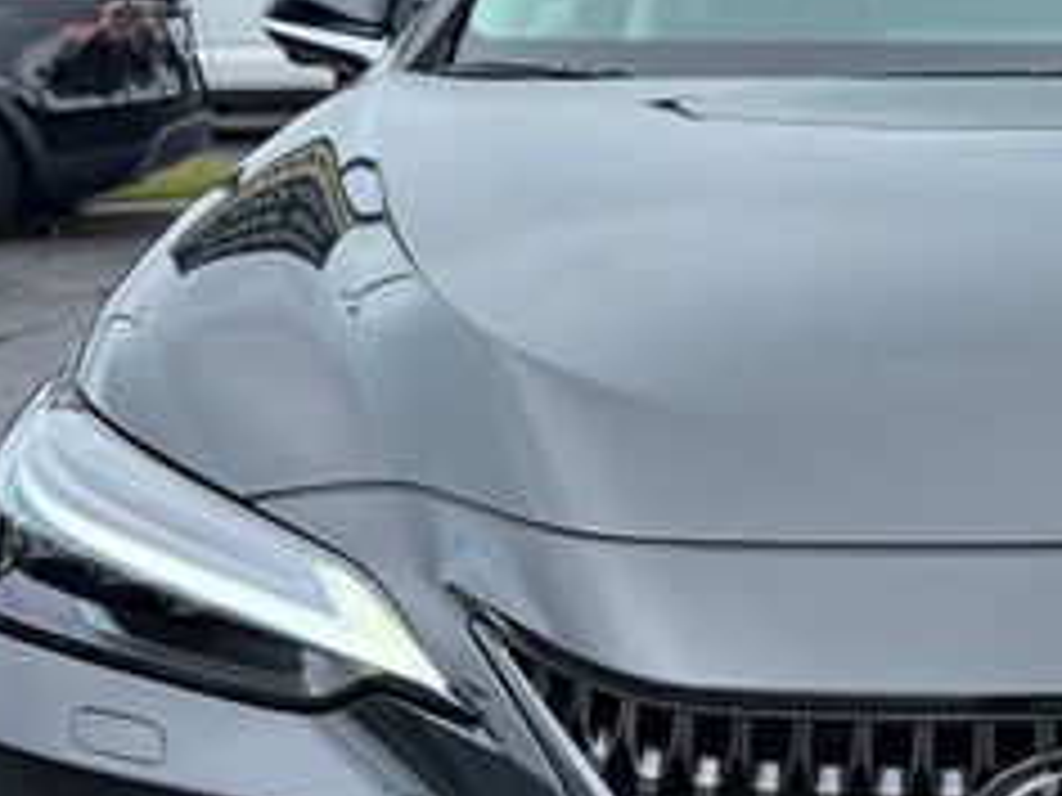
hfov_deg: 27.8
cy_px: 630
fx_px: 1994
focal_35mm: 65
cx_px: 1102
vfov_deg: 22.3
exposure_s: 1/2370
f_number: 1.78
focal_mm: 6.76
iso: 100
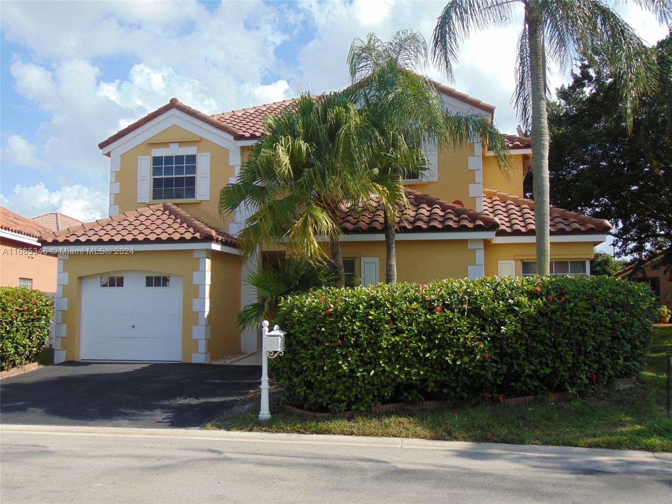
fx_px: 679
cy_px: 252
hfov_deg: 52.6
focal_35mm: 35
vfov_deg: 40.7
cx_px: 336
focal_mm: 6.3
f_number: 3.2
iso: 80
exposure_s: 1/1000
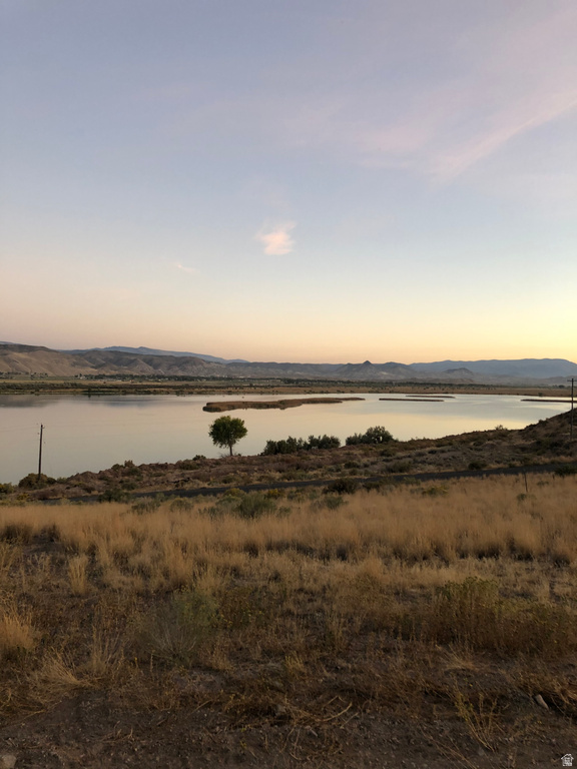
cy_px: 384
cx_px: 288
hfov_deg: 49.7
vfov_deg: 63.4
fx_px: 622
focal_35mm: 28
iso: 25
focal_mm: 3.99
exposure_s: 1/30
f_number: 1.8
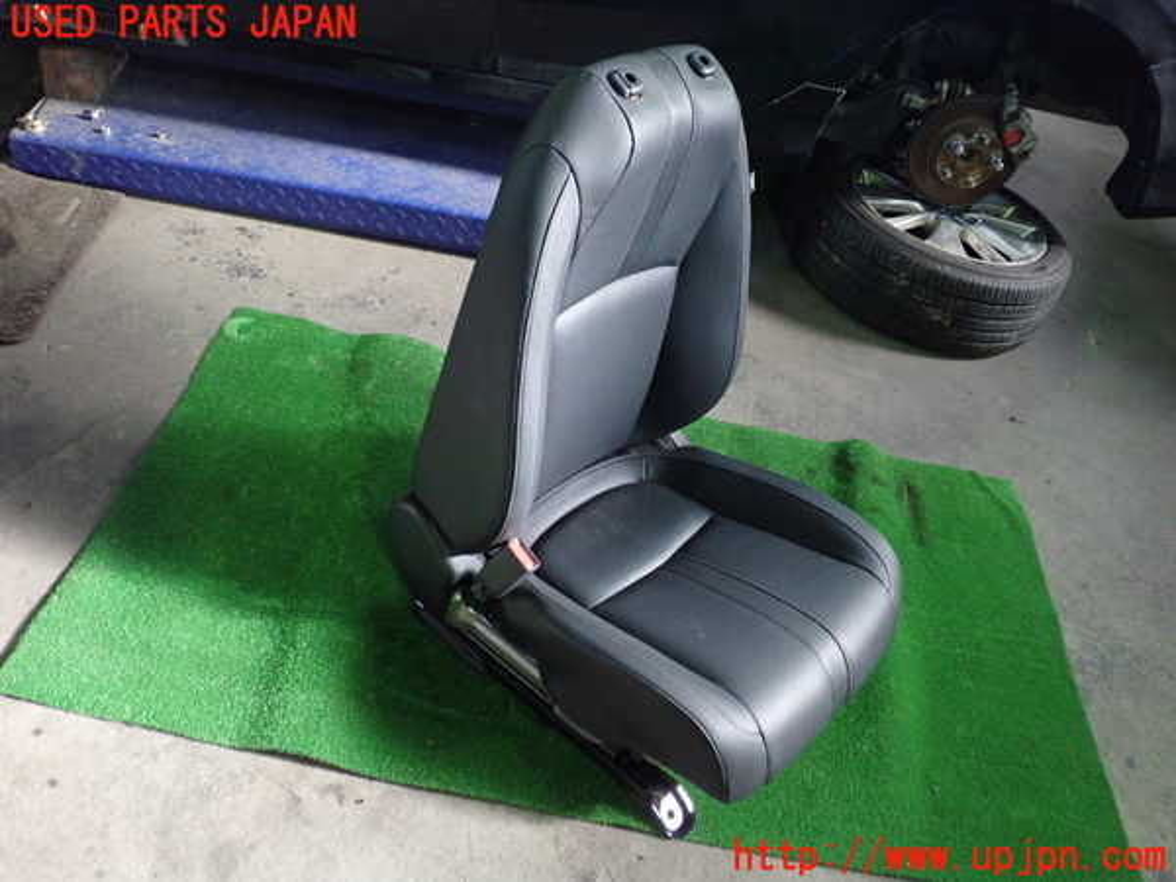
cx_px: 588
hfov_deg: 60.0
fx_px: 1019
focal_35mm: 30
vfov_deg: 46.8
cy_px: 441
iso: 800
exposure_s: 1/125
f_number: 2.3
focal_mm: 5.5
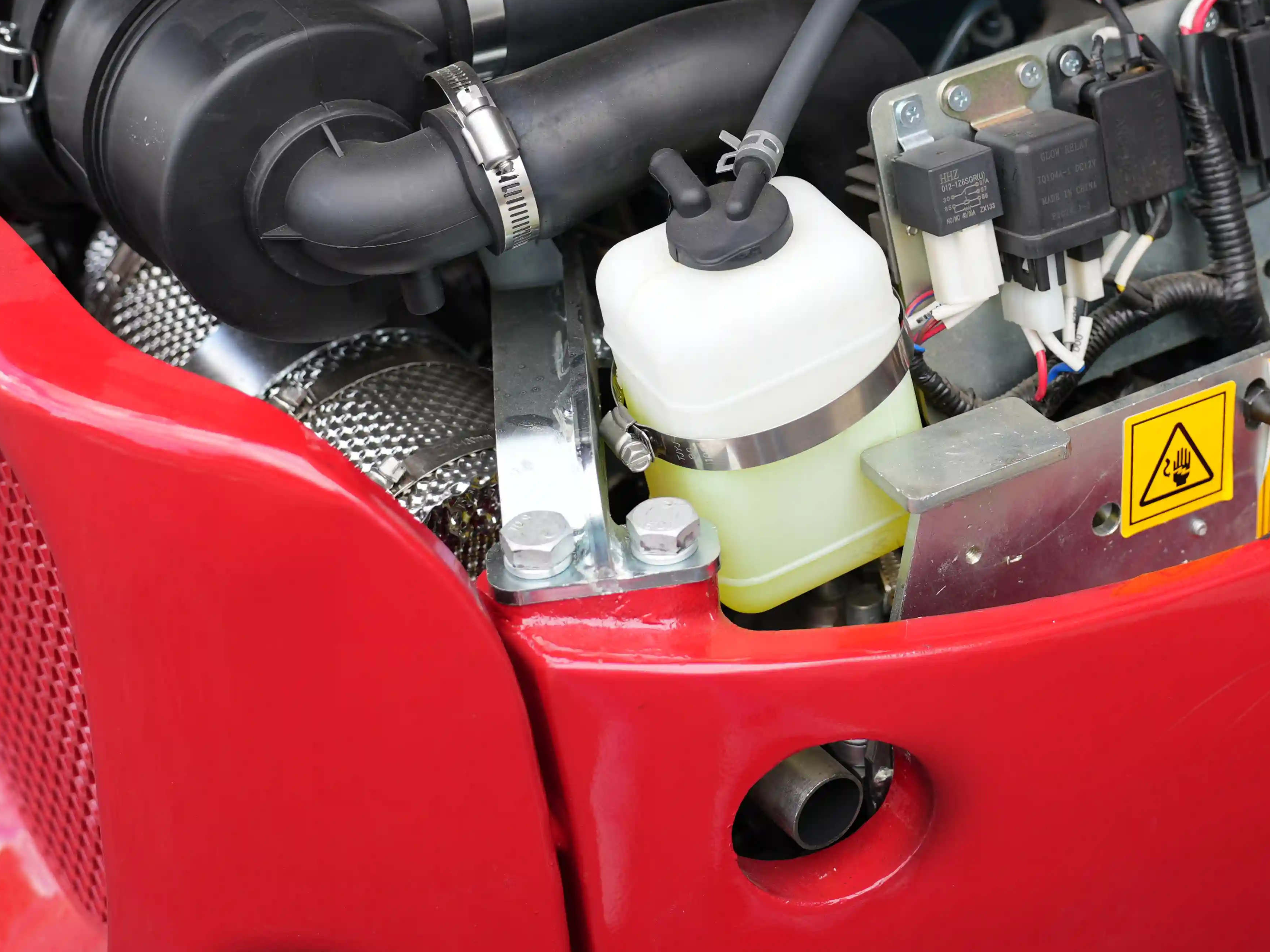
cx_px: 894
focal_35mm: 81
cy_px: 132
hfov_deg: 24.0
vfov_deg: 18.0
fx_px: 2972
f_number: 2.8
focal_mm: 42
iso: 100
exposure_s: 1/200
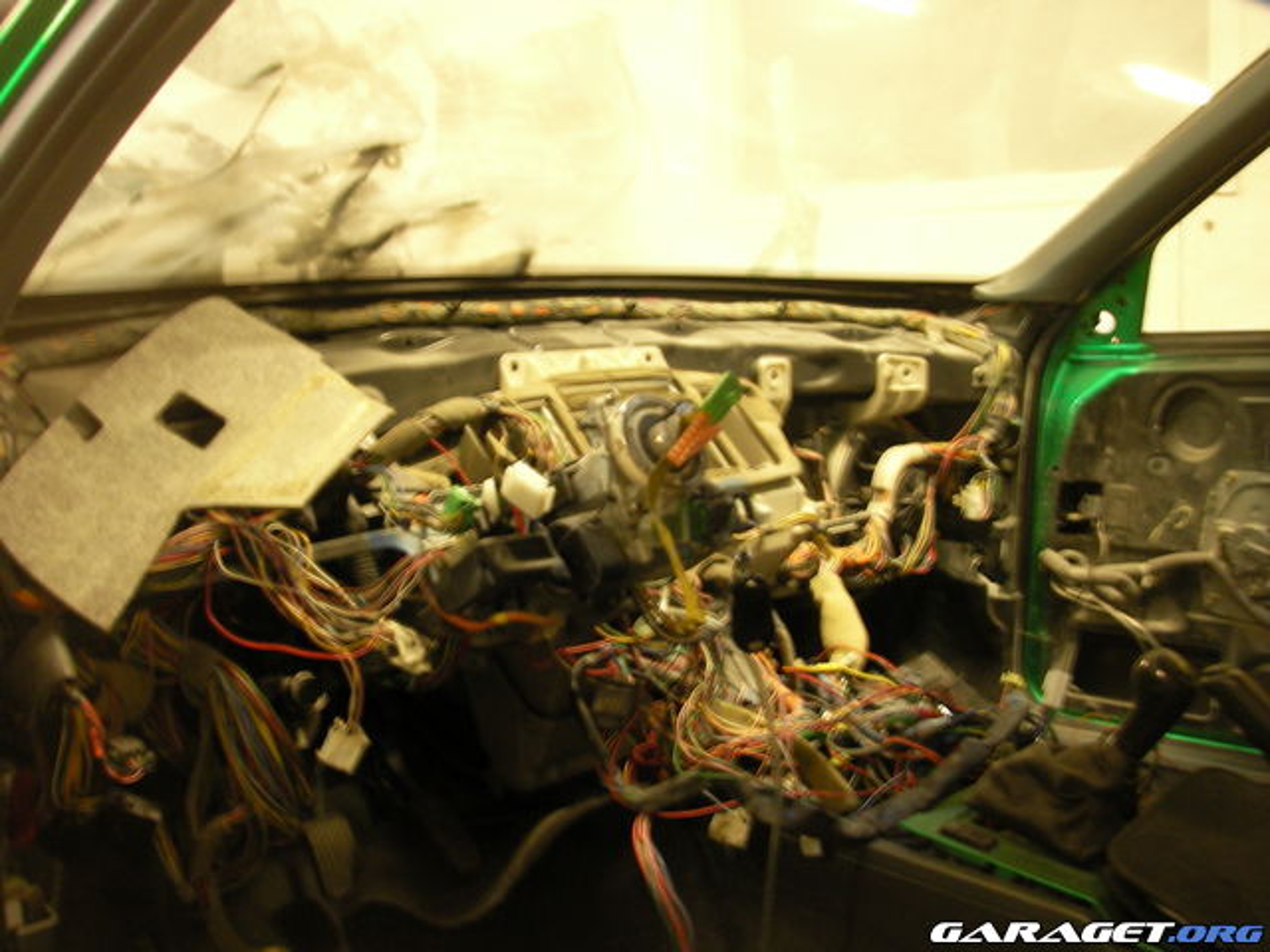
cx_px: 635
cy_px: 476
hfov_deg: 49.0
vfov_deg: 37.7
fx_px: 1394
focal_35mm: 38
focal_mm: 6.3
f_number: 3.3
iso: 105
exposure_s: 1/2
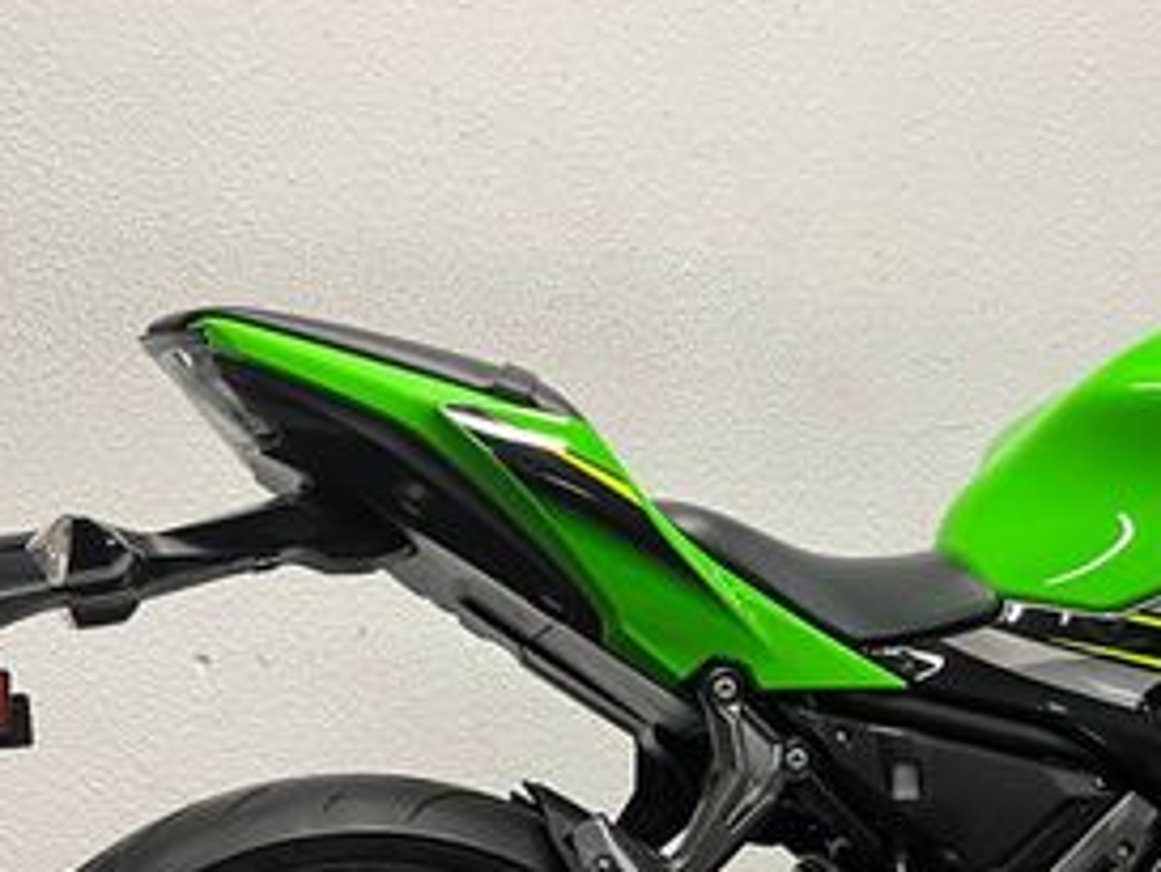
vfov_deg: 23.3
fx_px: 2047
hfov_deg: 31.0
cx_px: 902
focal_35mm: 61
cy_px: 825
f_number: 1.6
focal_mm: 5.1
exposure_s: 1/50
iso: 80
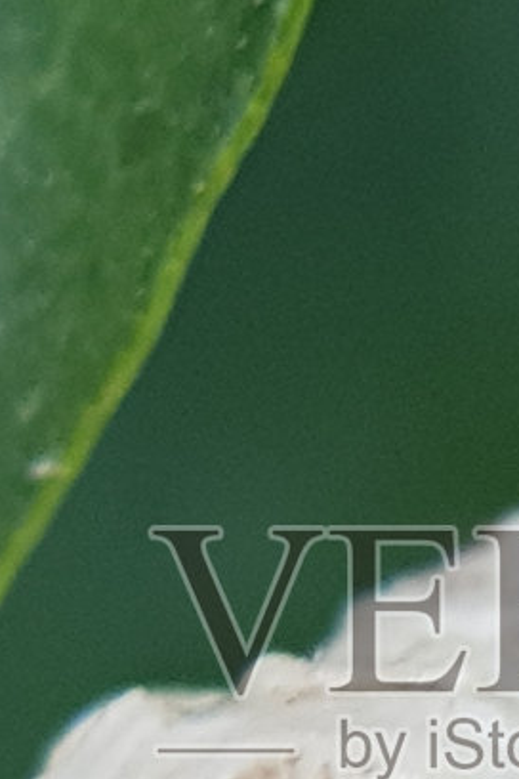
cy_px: 657
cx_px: 471
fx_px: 2292
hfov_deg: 12.8
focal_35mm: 106
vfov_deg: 19.0
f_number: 1.7
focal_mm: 4.2
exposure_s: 1/152
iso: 40
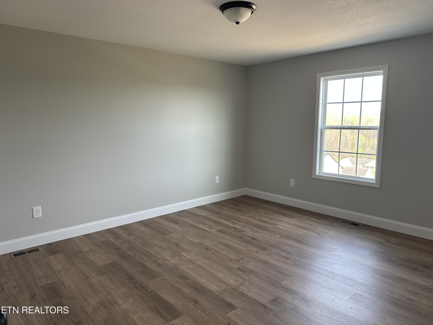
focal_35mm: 24
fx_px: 300
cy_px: 162
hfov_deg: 71.6
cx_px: 216
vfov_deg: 56.8
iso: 160
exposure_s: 1/121
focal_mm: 6.86
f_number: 1.78
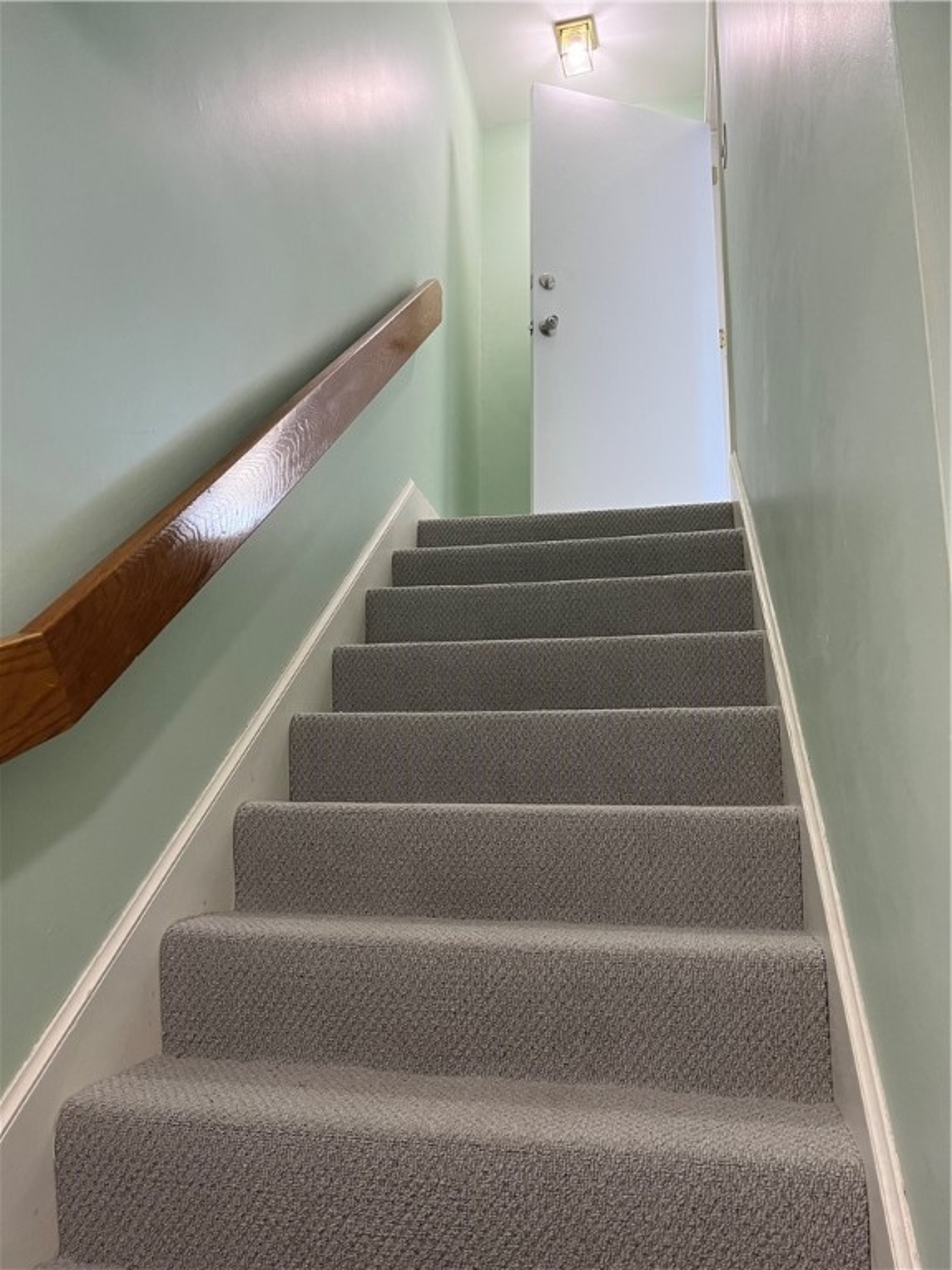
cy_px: 635
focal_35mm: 26
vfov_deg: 67.3
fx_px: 953
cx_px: 476
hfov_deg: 53.1
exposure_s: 1/60
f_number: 1.5
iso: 100
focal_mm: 5.7
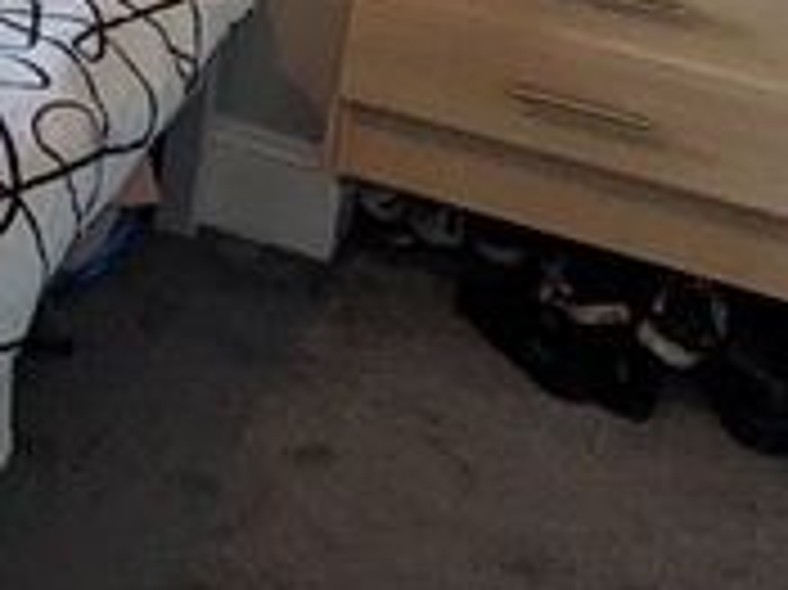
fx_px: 1865
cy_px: -227
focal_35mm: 82
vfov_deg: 16.7
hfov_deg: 18.4
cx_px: -648
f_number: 2.2
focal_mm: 1.83
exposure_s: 1/25
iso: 163
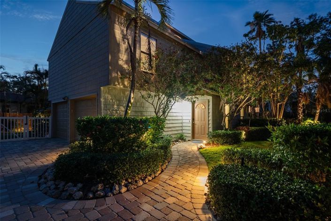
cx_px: 166
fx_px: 156
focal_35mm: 17
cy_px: 110
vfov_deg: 70.4
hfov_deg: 93.3
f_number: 9
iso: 400
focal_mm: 17
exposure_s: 15
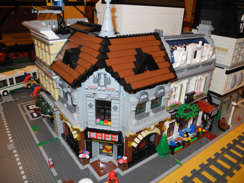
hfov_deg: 63.4
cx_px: 122
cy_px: 92
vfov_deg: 49.7
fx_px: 197
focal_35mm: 28
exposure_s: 1/30
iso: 200
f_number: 2.8
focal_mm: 6
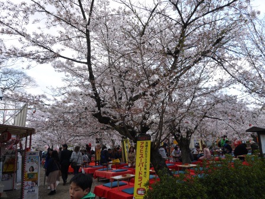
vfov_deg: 44.2
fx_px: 245
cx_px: 132
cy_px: 100
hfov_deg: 56.8
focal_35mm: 32
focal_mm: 16
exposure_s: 1/200
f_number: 5
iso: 160
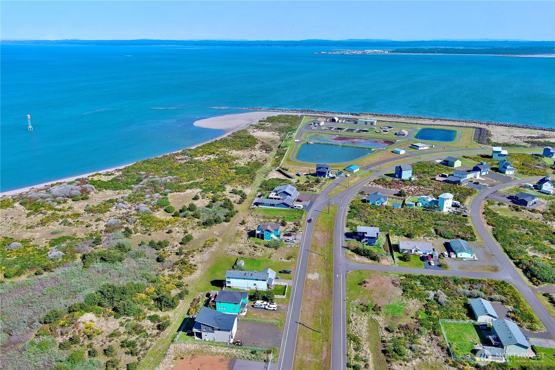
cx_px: 278
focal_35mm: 29
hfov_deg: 63.7
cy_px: 185
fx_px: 447
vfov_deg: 45.0
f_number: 2.8
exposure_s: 1/996
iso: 100
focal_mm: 10.57
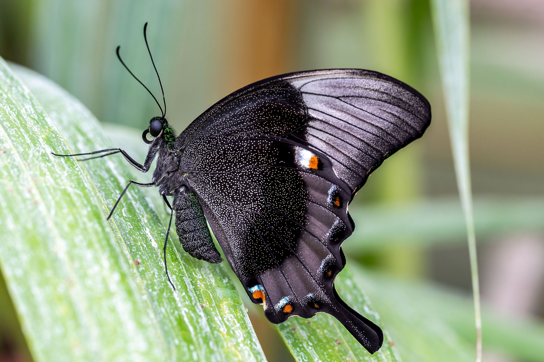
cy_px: 181
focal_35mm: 105
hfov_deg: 19.5
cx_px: 272
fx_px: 1586
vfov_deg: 13.0
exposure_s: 1/320
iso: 800
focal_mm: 105
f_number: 6.3
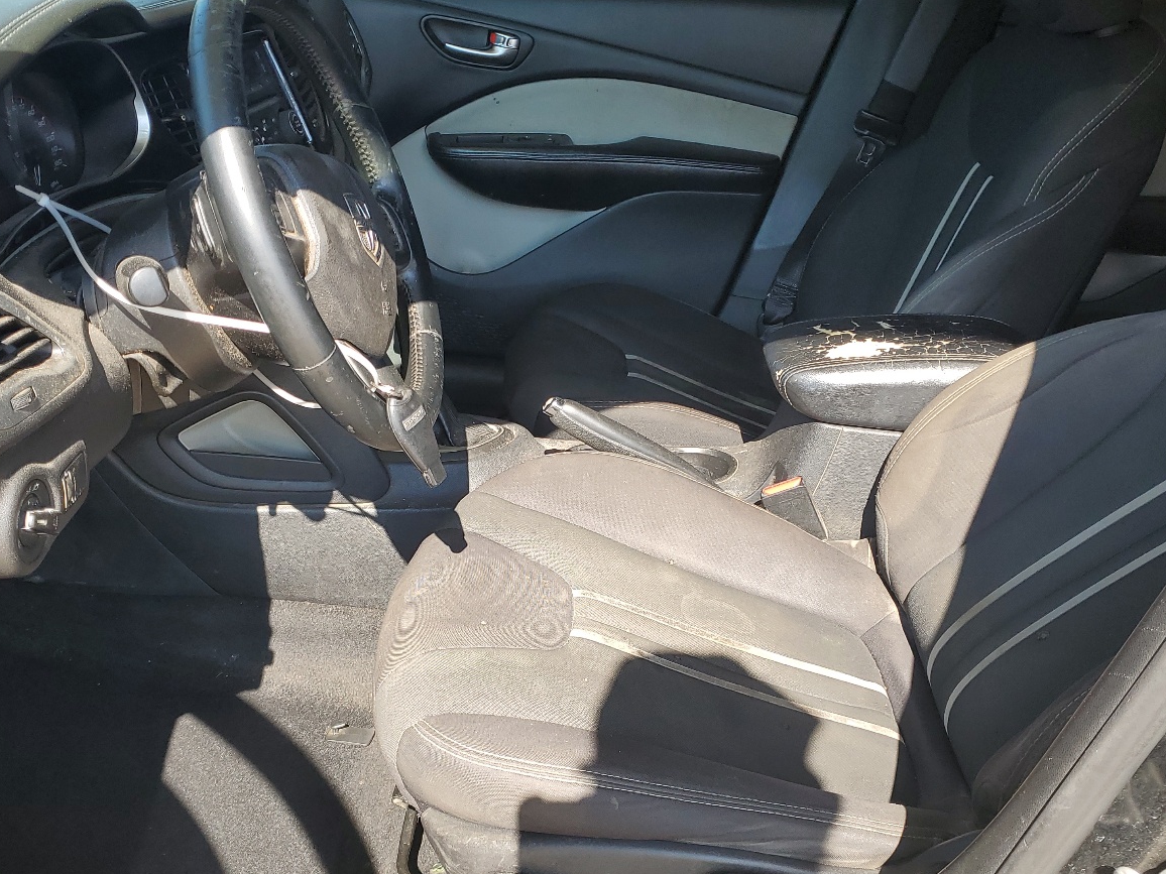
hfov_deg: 51.2
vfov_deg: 39.4
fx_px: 1213
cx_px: 501
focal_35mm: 36
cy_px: 539
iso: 50
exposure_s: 1/500
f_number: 1.5
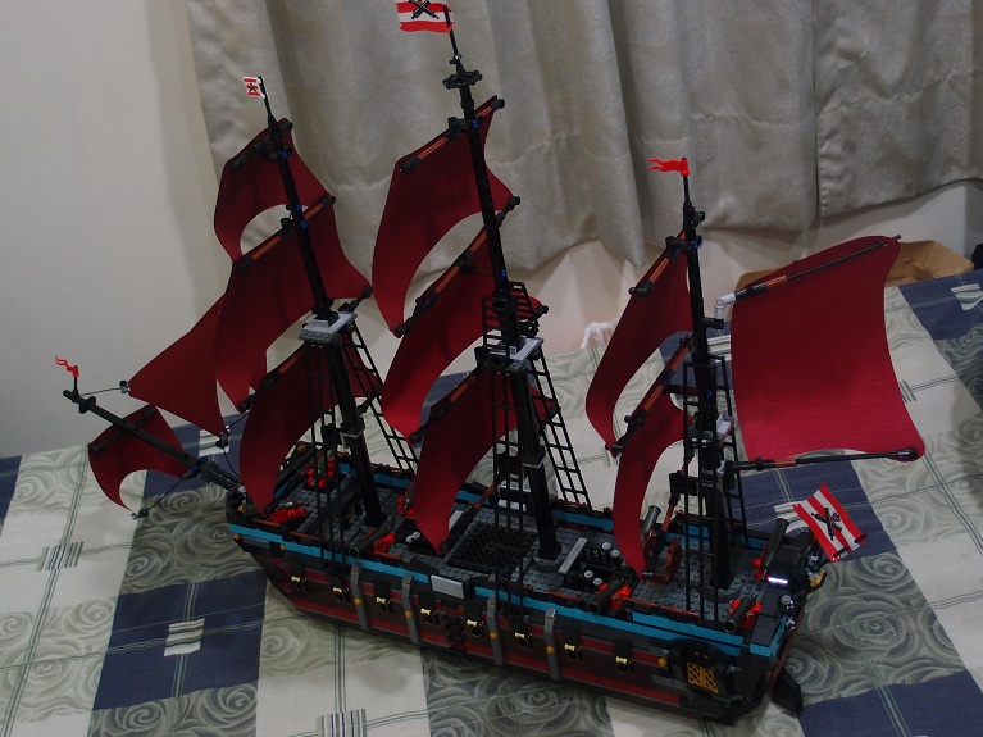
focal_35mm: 46
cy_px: 368
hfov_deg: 41.2
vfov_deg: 31.5
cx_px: 492
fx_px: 1306
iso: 200
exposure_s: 1/15
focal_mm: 9.87
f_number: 2
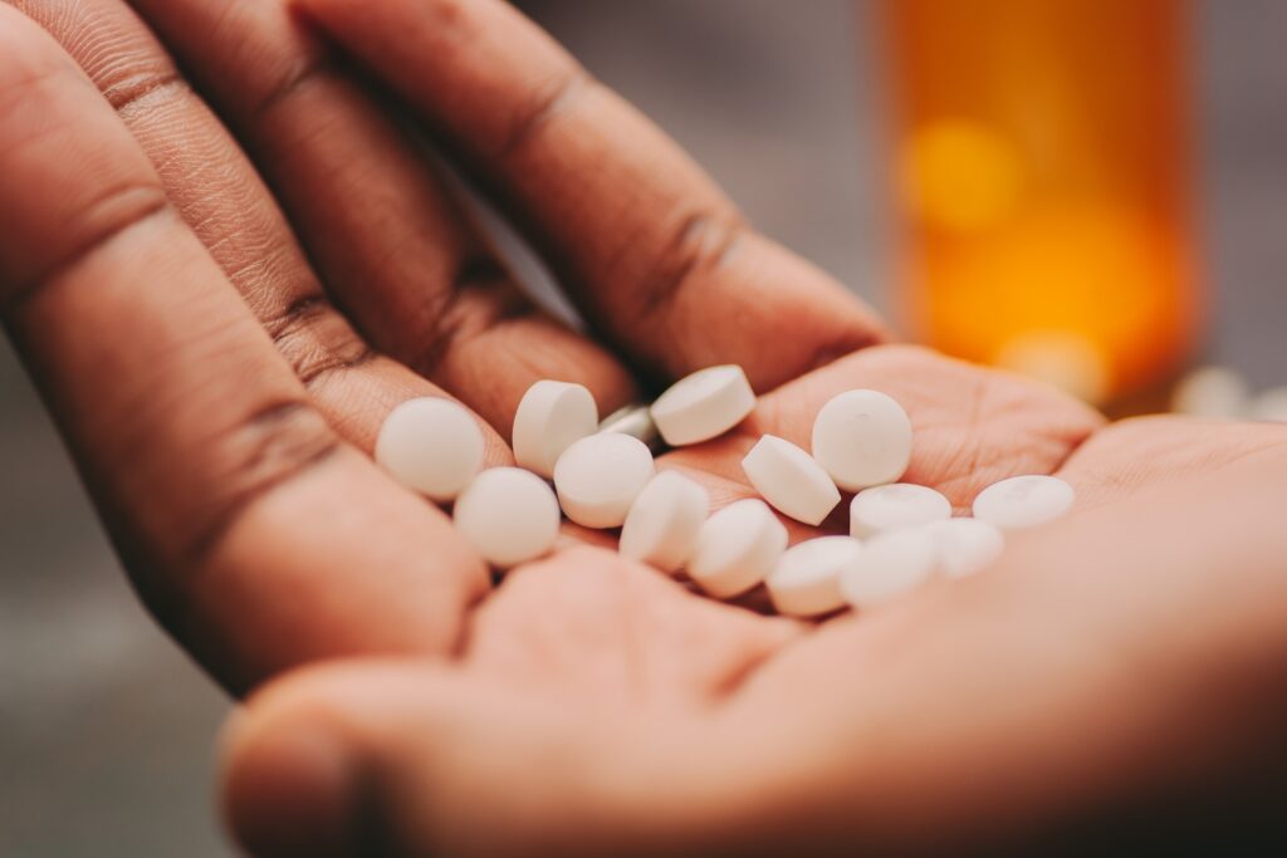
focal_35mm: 100
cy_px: 429
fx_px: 3575
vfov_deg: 13.7
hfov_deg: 20.4
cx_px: 644
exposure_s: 1/40
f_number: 3.8
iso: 200
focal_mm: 100
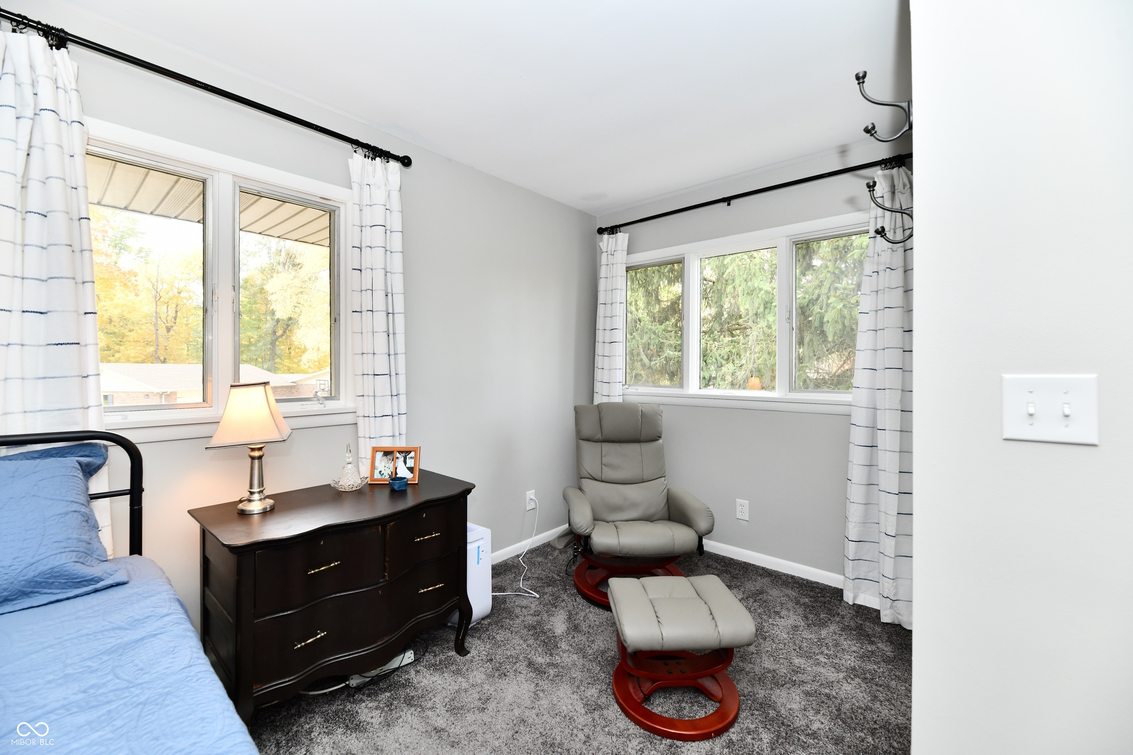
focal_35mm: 14
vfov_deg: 81.2
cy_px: 378
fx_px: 441
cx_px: 566
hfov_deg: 104.3
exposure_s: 1/60
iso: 640
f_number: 6.3
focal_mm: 14
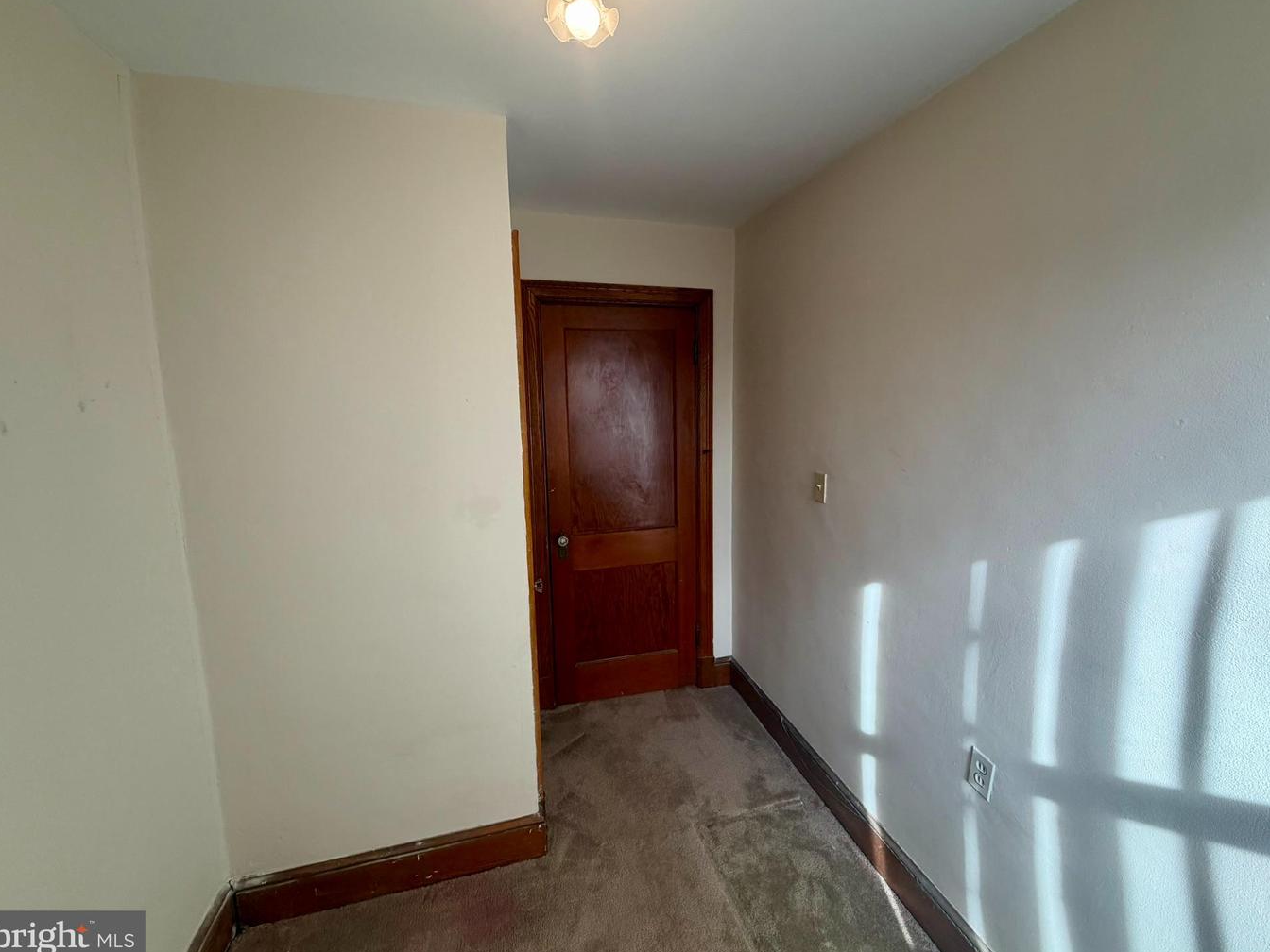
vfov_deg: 81.7
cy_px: 455
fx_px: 550
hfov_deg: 98.1
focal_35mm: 15
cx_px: 660
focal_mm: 2.22
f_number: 2.2
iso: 125
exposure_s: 1/120
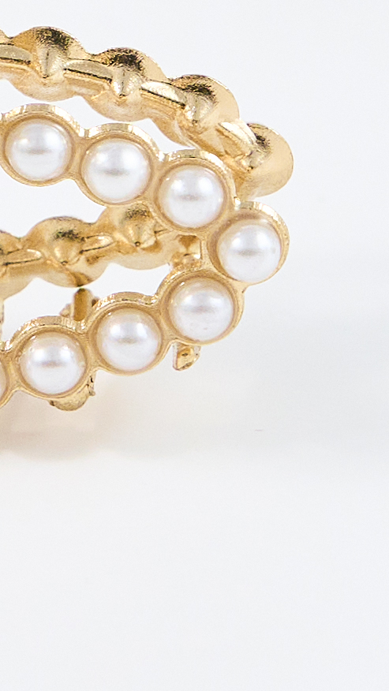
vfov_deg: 6.2
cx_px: -145
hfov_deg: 3.5
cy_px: -173
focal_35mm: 347
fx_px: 6361
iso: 200
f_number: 7.1
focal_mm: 42
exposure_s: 1/100
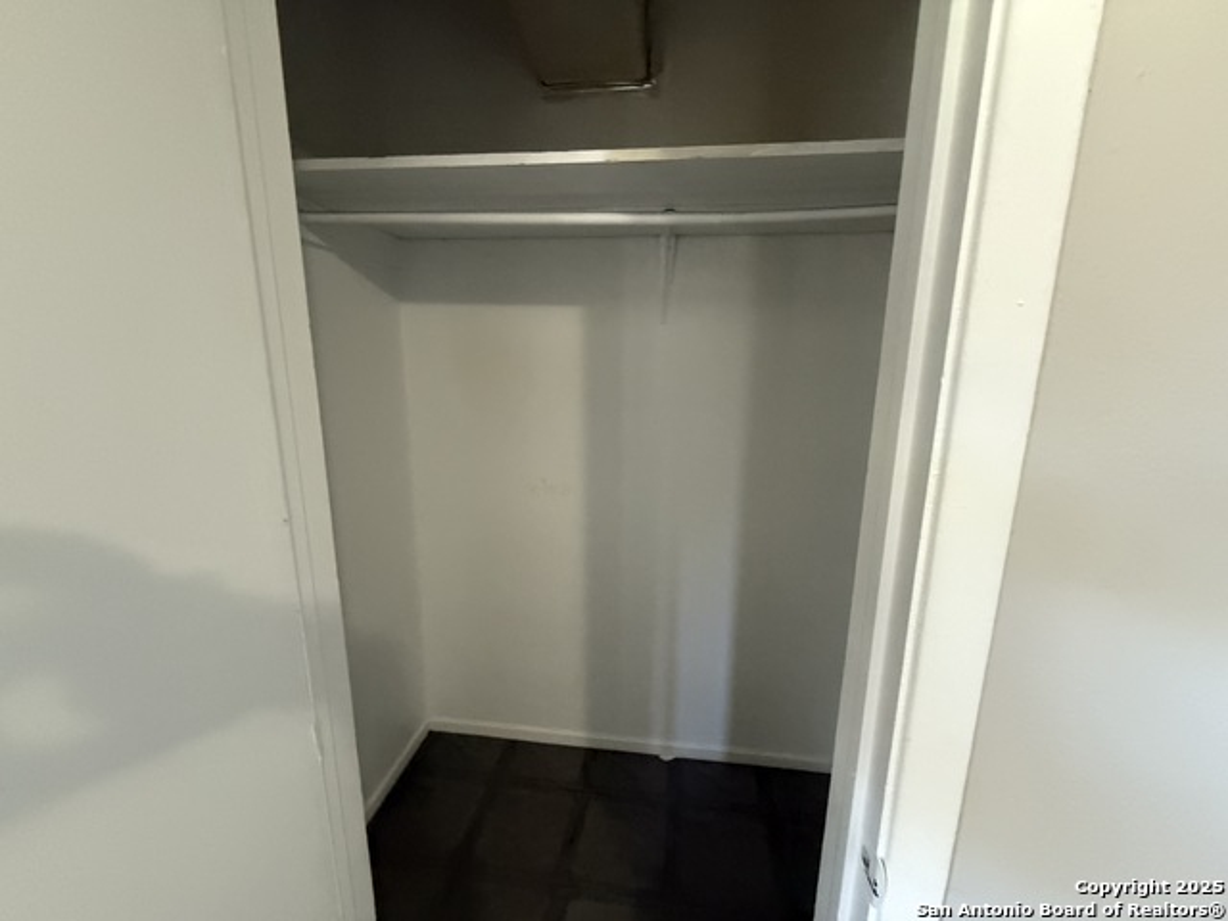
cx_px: 614
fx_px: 497
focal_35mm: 14
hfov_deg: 102.1
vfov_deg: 85.7
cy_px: 460
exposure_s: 1/60
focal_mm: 2.22
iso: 800
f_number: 2.2
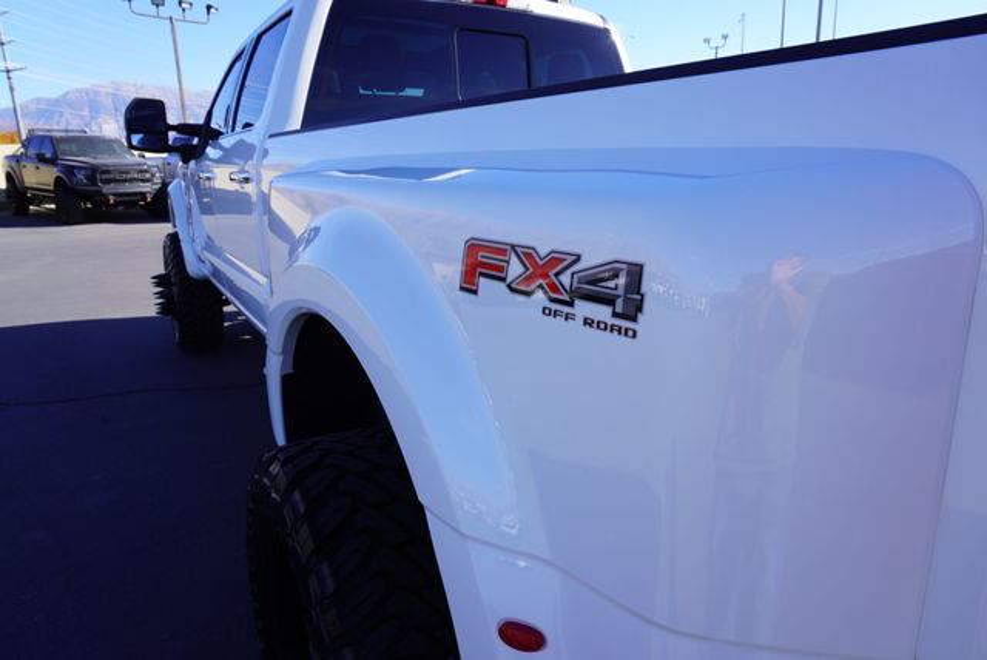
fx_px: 659
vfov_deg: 53.2
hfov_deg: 73.7
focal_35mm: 24
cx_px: 494
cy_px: 330
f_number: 8
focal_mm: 16
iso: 100
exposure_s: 1/125
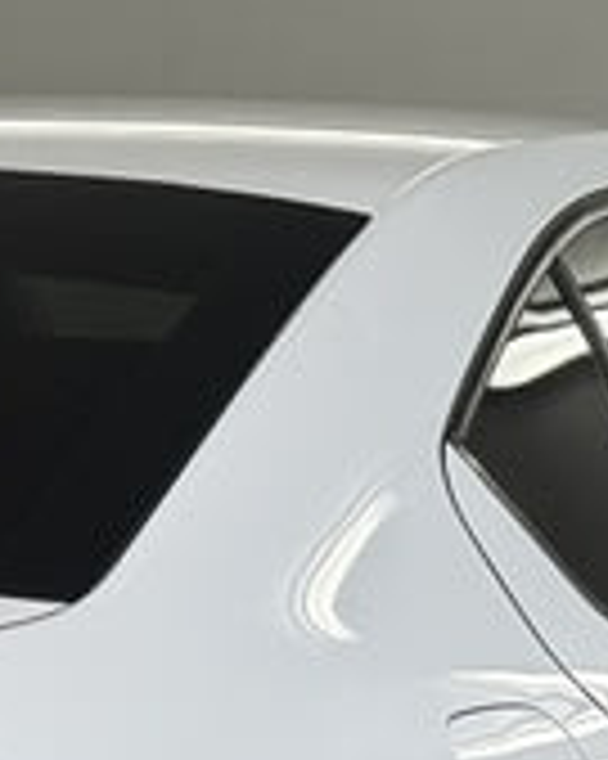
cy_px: 852
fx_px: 5606
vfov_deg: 7.7
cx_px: -117
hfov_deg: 6.2
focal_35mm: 249
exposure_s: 1/354
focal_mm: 6.76
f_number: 1.78
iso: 64
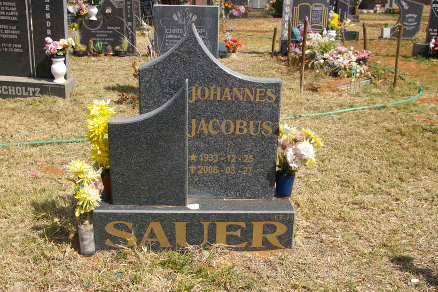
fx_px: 474
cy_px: 146
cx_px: 219
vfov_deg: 34.2
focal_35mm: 39
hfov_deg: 49.6
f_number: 8
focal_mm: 26
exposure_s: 1/350
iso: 200
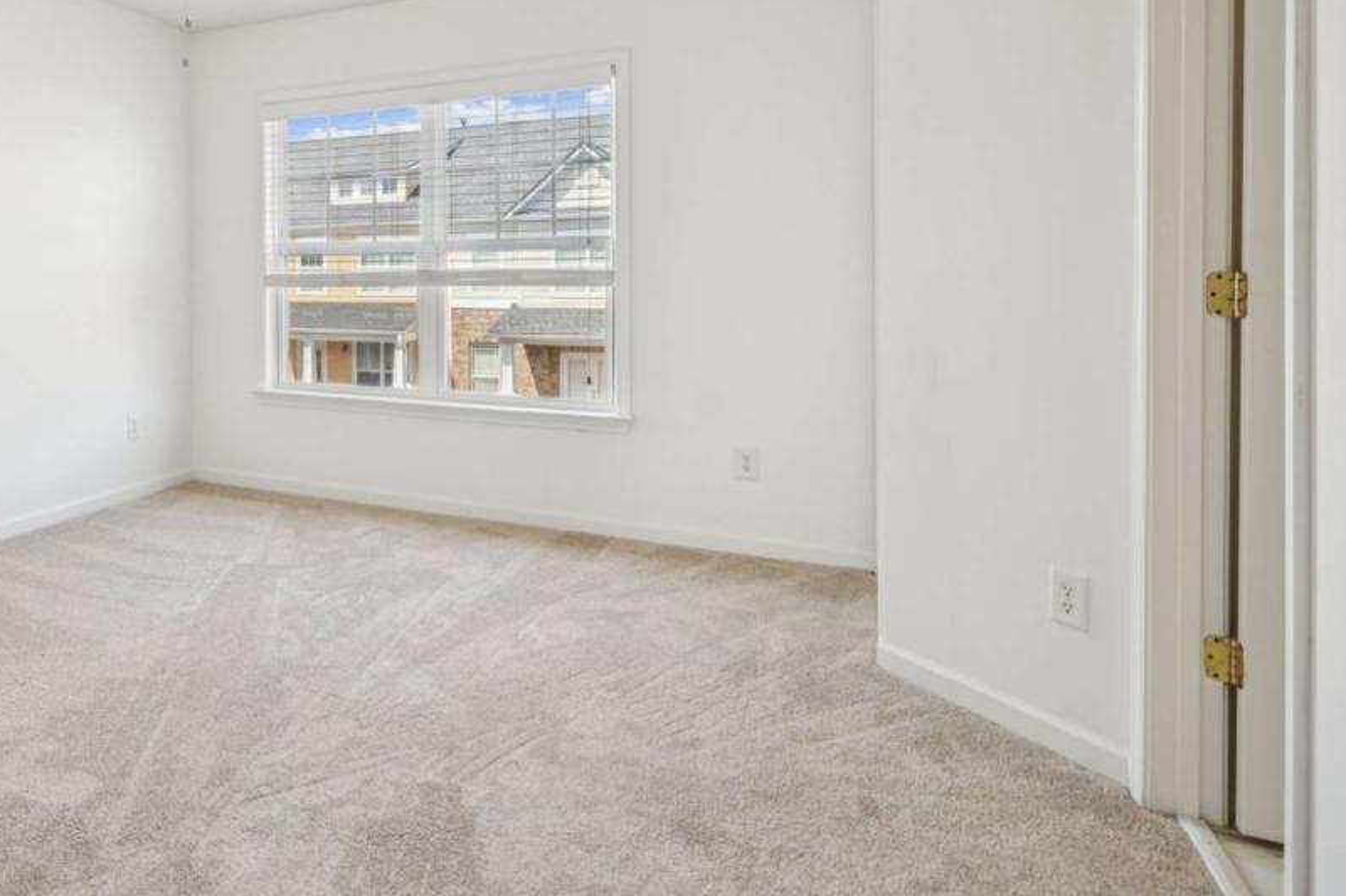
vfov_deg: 52.0
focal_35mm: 24
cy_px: 291
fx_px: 897
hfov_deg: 69.7
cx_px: 365
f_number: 5.6
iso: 400
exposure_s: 1/200
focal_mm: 16
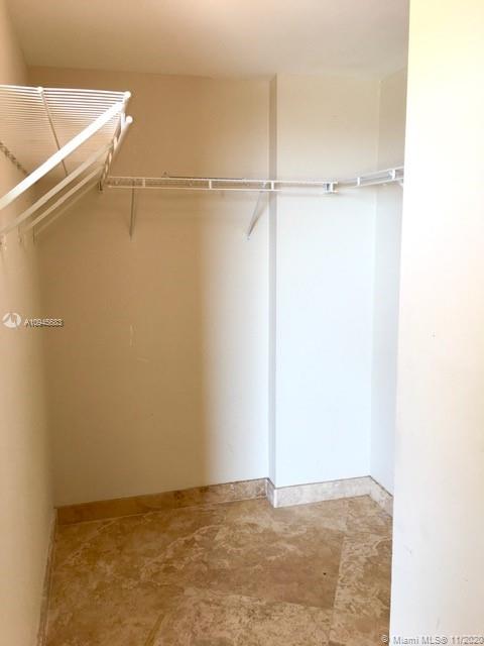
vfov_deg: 61.7
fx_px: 541
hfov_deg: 48.2
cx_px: 242
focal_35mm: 29
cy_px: 323
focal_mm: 4.15
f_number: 2.2
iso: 25
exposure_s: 1/30
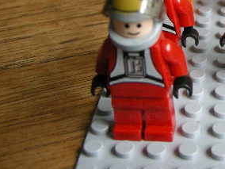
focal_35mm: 81
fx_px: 526
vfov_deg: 17.9
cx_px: 250
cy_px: 18
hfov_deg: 22.7
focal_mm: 7.5
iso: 258
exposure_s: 1/57.7
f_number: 2.7
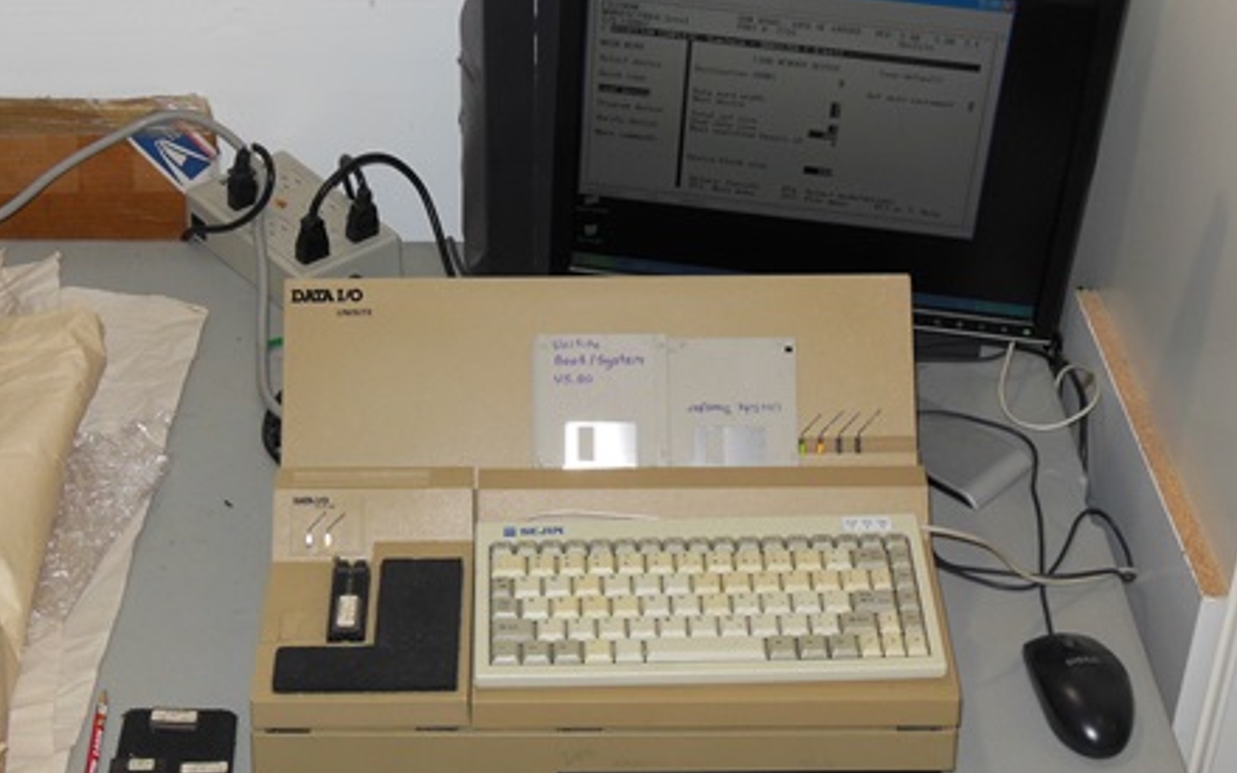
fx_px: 1820
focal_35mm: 54
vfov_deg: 24.0
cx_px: 616
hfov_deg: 37.5
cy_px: 382
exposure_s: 1/60
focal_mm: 8.9
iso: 250
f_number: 4
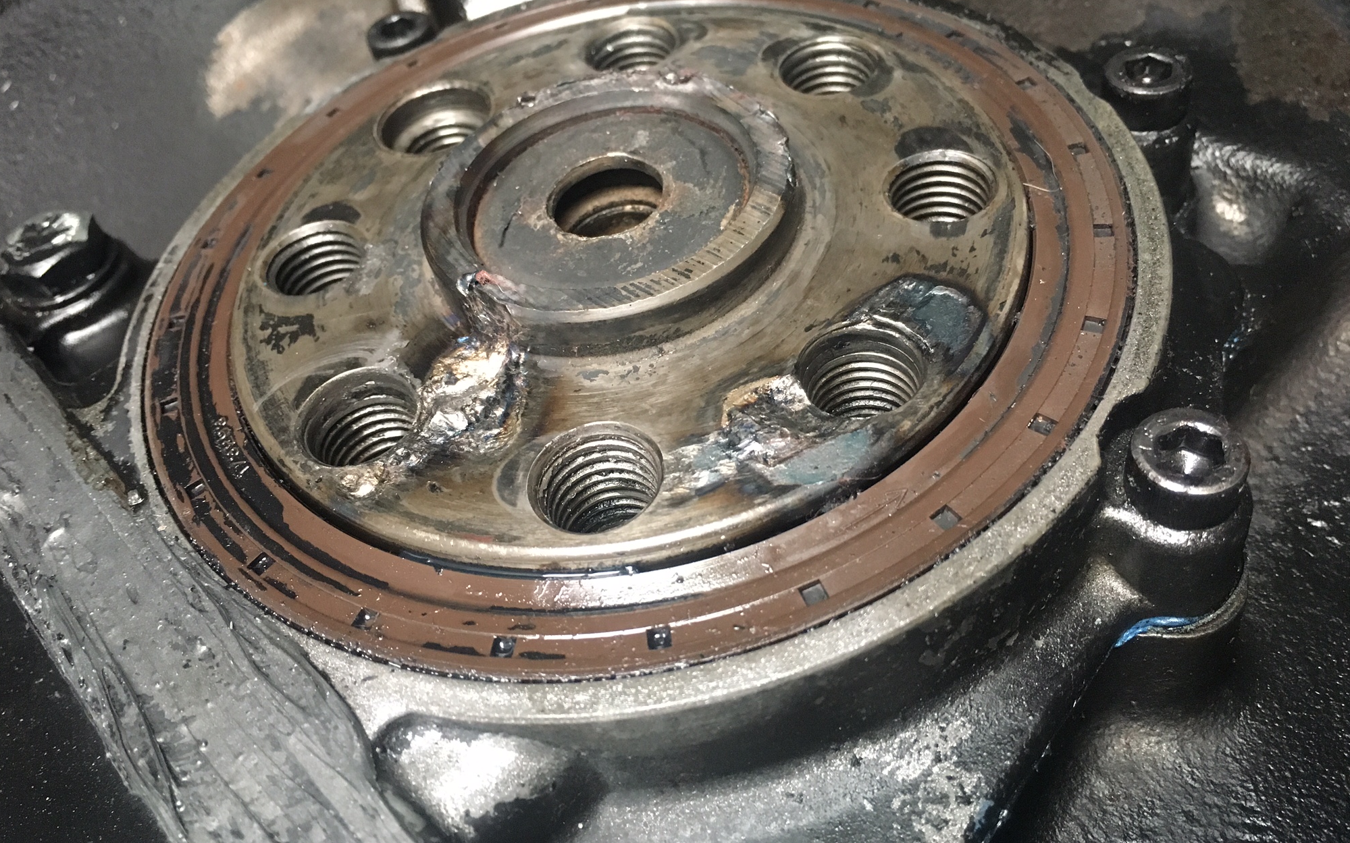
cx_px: 673
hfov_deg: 61.2
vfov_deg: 40.6
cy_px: 386
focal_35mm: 31
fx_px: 1140
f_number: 2.2
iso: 200
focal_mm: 4.15
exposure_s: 1/30
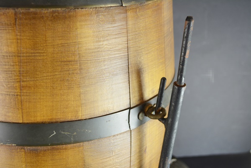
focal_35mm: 44
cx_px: 126
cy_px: 84
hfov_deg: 45.0
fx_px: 303
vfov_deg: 30.8
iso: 450
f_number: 4.5
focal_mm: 29
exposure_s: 1/60
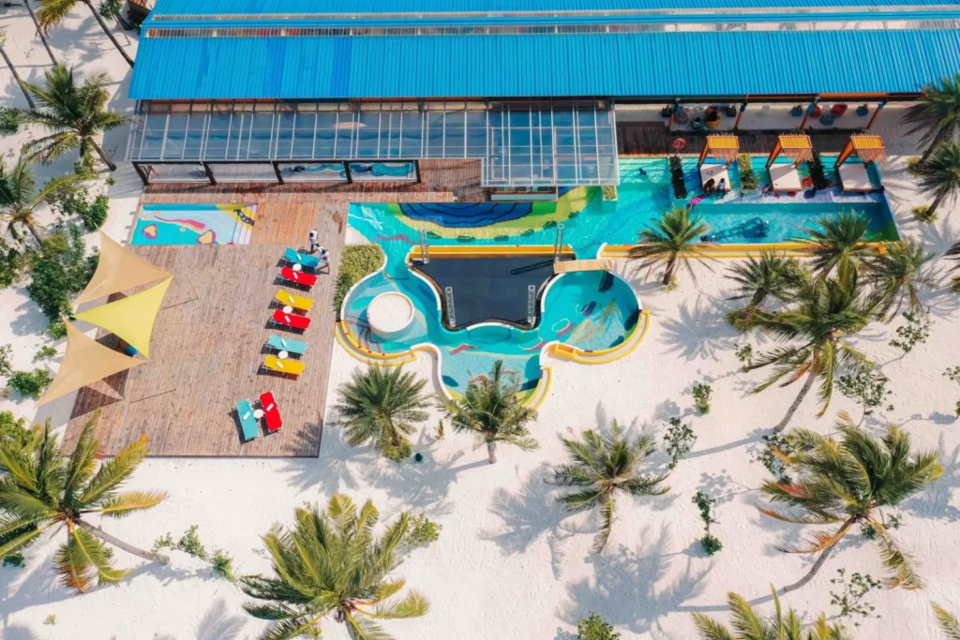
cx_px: 480
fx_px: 747
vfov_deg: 46.4
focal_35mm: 28
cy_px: 320
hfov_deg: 65.5
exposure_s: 1/500
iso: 100
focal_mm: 10.26
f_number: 6.3
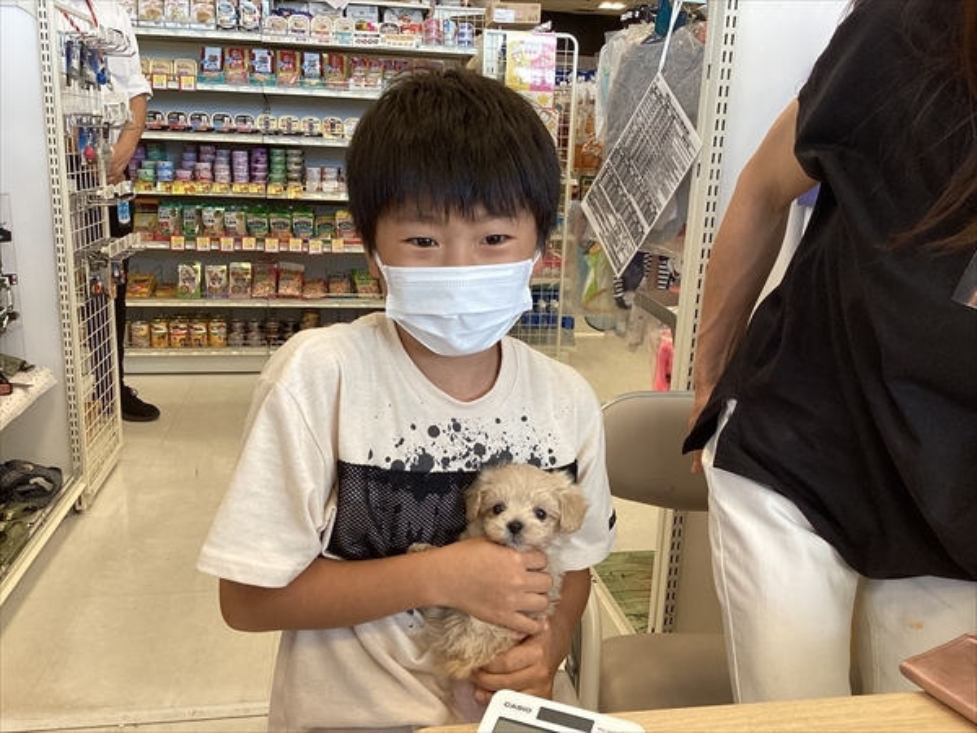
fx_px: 875
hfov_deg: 58.4
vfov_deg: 45.4
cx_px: 488
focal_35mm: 31
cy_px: 366
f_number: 2.4
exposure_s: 1/100
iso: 50
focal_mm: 3.3
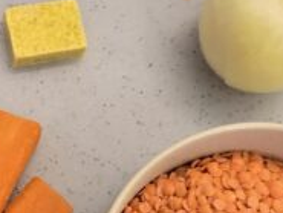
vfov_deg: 15.7
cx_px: -14
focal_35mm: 93
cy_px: 186
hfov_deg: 20.3
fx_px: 761
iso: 200
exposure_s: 1/180
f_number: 1.7
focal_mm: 6.3
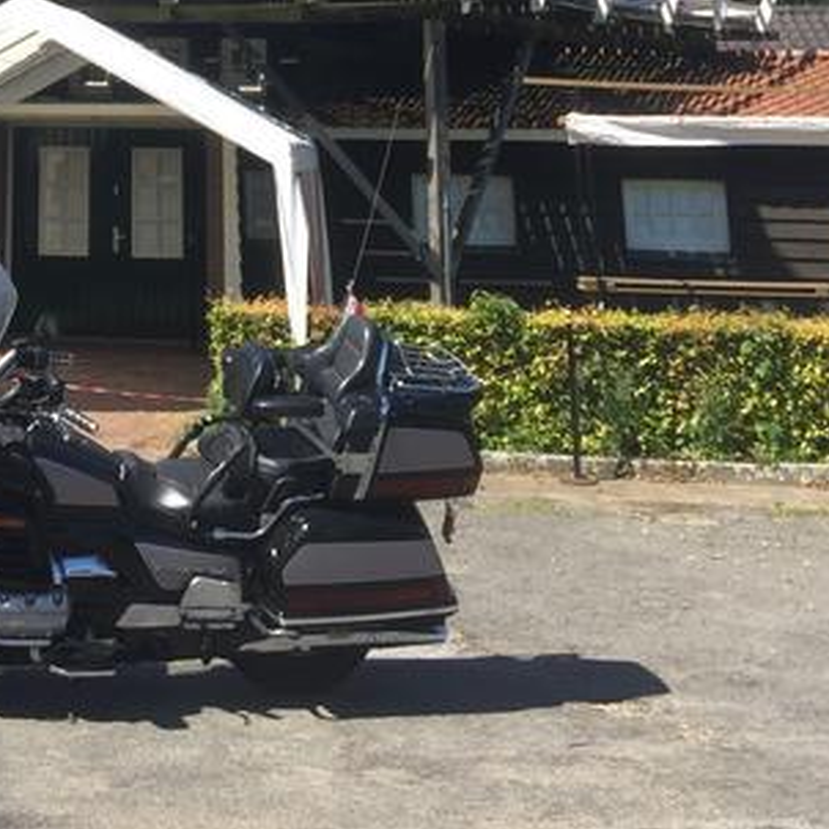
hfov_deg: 24.5
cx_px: 58
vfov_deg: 22.5
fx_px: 1842
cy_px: -266
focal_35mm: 68
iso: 32
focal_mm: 4.15
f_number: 2.2
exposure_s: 1/791
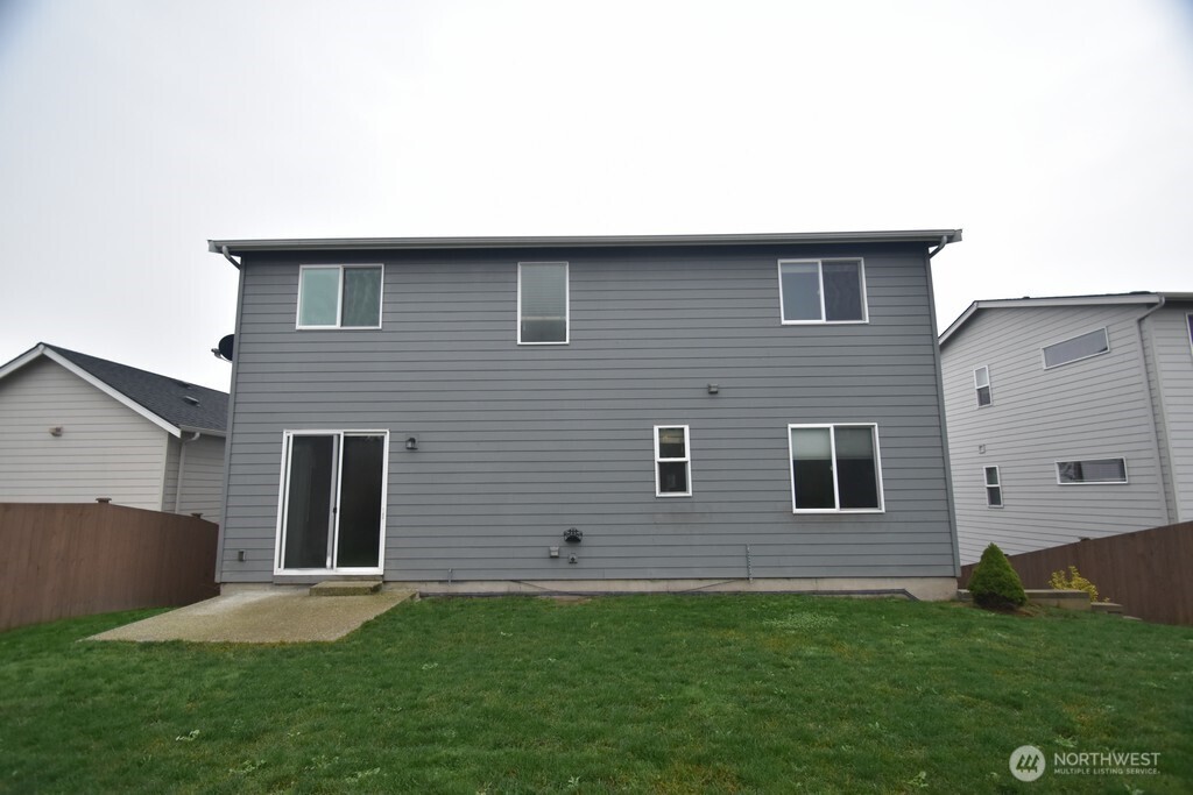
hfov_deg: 100.4
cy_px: 398
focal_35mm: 15
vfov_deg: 77.3
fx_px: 497
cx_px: 596
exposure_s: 1/250
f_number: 3.5
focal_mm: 10
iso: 560
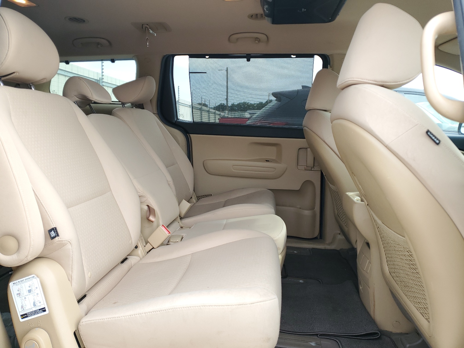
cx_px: 232
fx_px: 349
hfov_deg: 67.3
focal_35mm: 26
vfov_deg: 53.1
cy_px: 174
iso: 50
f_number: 1.5
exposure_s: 1/192
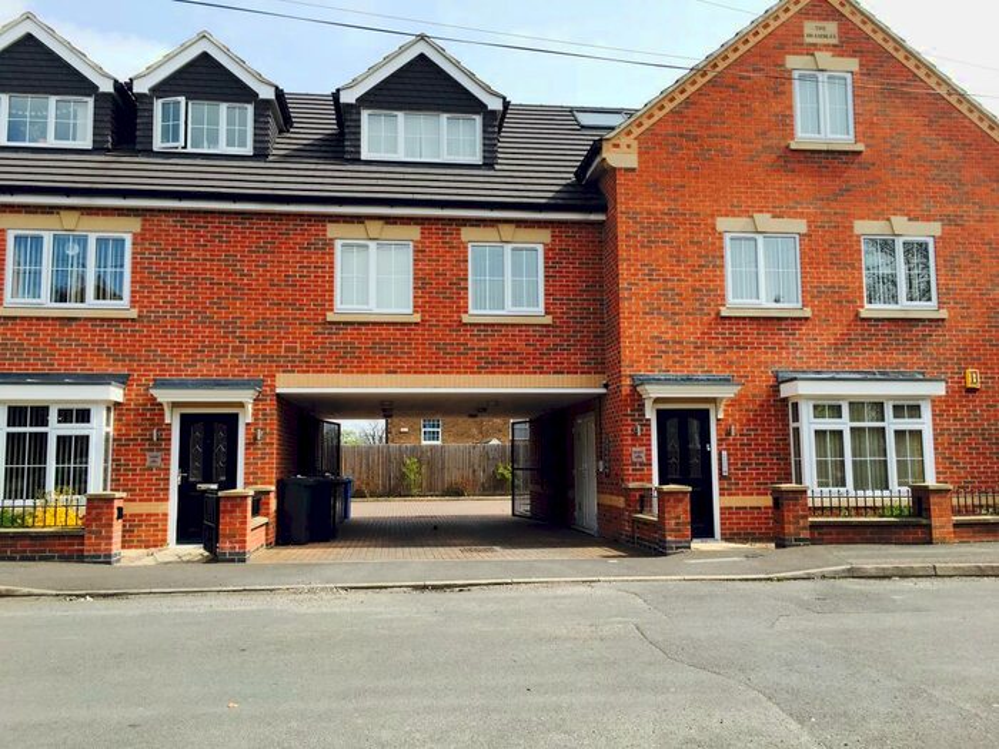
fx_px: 837
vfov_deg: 48.2
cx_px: 500
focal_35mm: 29
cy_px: 374
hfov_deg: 61.7
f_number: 2.2
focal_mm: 4.15
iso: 25
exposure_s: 1/938
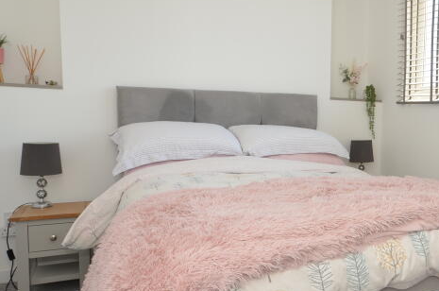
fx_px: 402
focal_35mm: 33
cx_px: 331
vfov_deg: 39.8
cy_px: 147
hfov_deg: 54.5
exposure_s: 1/125
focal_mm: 10
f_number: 5.6
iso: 180
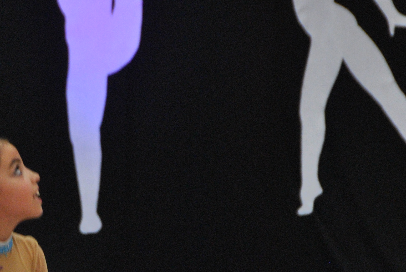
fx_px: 5182
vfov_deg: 3.0
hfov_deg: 4.5
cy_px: 243
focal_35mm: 459
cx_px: 22
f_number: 5.6
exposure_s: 1/200
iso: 800
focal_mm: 122
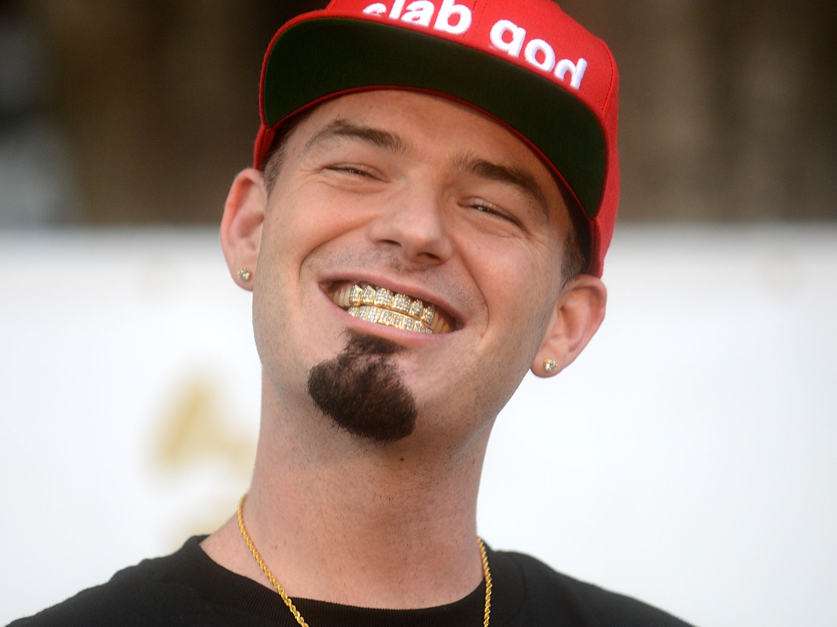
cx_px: 361
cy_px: 339
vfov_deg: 6.2
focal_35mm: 241
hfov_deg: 8.2
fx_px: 5827
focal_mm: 180
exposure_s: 1/320
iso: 1000
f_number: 3.5
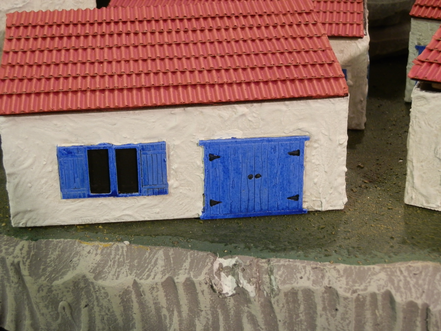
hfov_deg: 31.7
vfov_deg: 24.0
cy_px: 166
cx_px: 220
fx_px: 777
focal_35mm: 61
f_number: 3.7
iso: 200
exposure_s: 1/13
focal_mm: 10.99
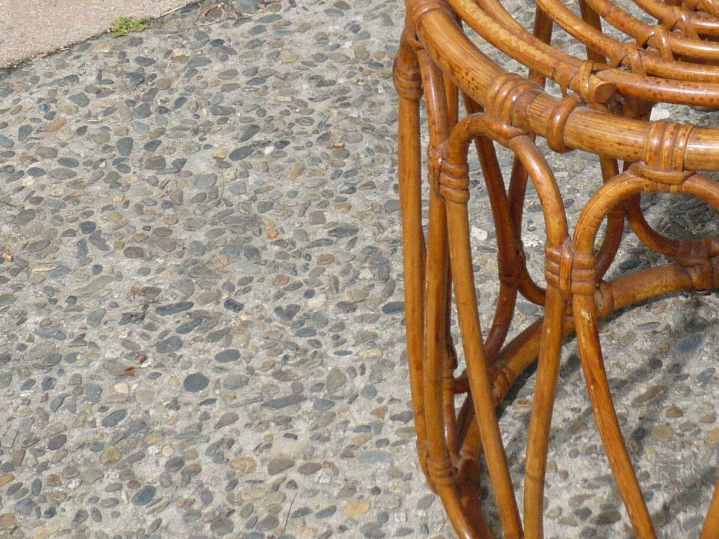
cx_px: 613
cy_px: 164
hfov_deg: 17.2
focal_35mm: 113
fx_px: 2348
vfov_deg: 13.1
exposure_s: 1/640
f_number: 3.5
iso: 100
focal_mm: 7.4
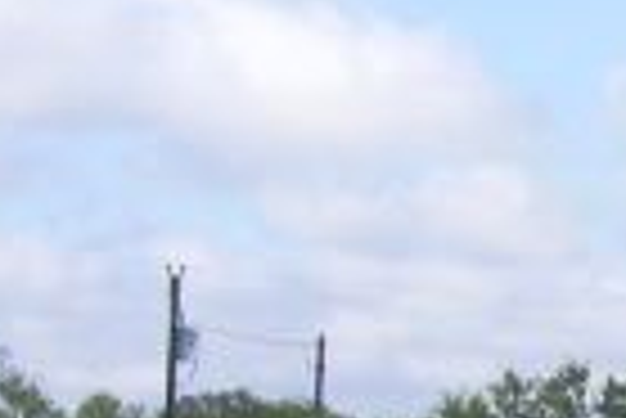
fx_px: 2994
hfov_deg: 11.7
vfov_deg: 7.7
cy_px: 755
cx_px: 770
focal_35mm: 172
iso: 80
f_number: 4.8
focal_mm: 6
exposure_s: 1/500
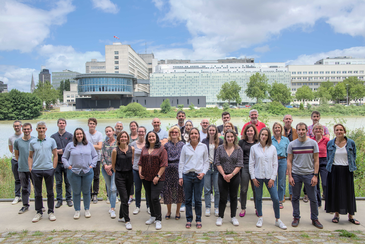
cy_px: 122
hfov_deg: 54.4
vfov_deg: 37.9
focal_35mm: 35
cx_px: 182
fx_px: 355
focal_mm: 23
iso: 200
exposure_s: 1/250
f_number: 5.6
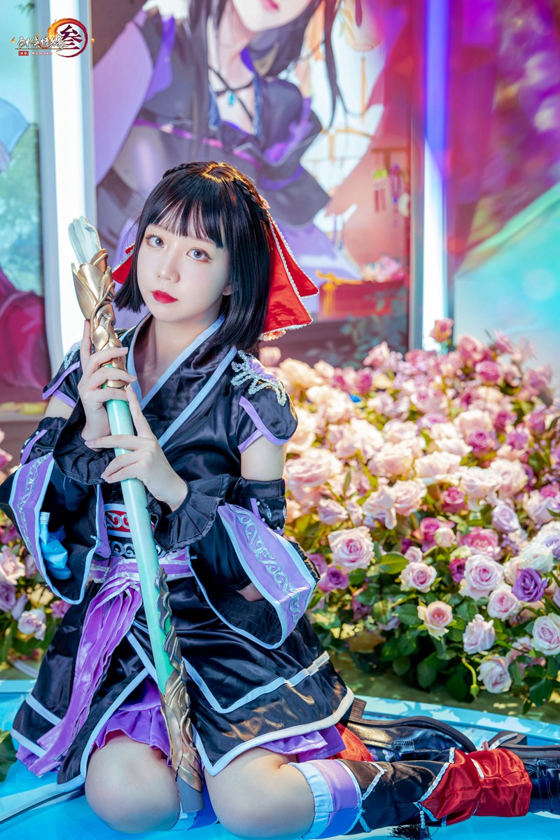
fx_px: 1982
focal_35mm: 85
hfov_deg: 16.1
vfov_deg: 23.9
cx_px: 280
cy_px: 420
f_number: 3.5
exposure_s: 1/125
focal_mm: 85
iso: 160
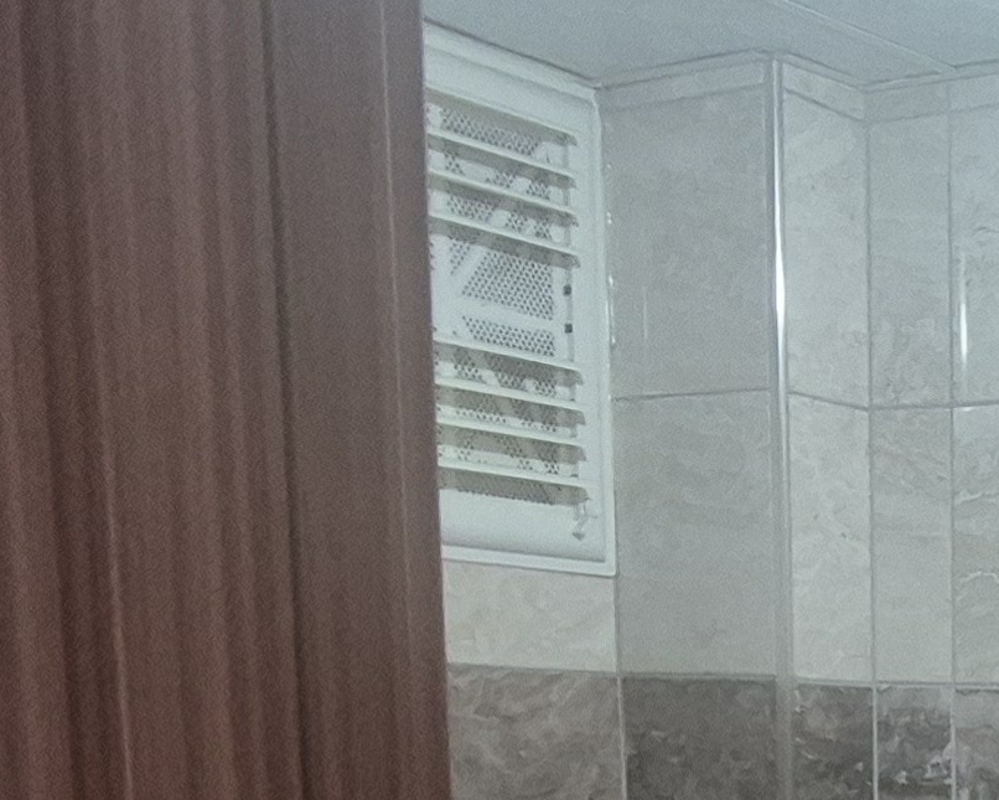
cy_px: 1003
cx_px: 1474
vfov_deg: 22.1
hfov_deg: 24.1
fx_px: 1863
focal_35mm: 63
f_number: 2.2
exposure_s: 1/50
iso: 200
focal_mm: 1.74
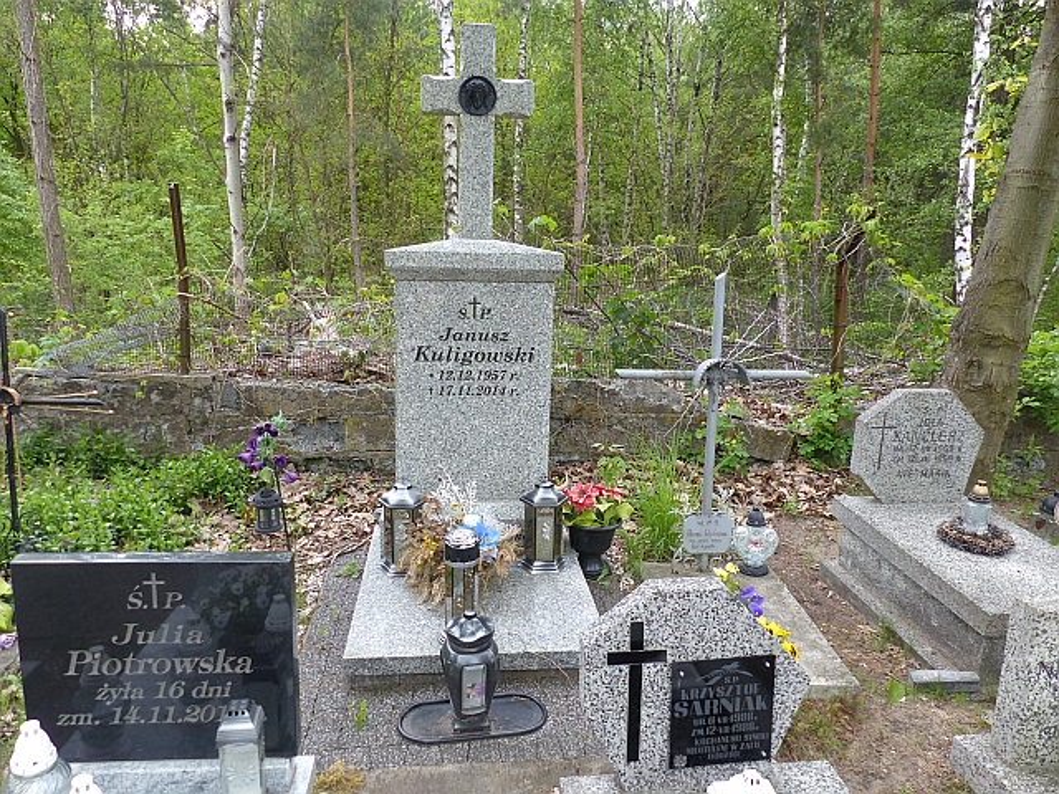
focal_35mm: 25
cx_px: 530
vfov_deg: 54.9
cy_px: 397
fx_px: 765
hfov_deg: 69.4
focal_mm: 4.5
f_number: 3.2
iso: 100
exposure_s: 1/125
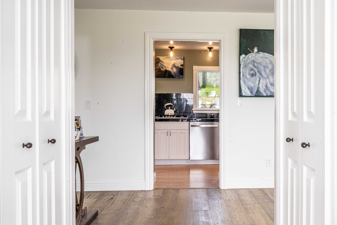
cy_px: 115
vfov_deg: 33.4
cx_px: 221
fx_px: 374
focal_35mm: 40
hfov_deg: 47.8
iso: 250
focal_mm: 30
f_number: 22
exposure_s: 1/5
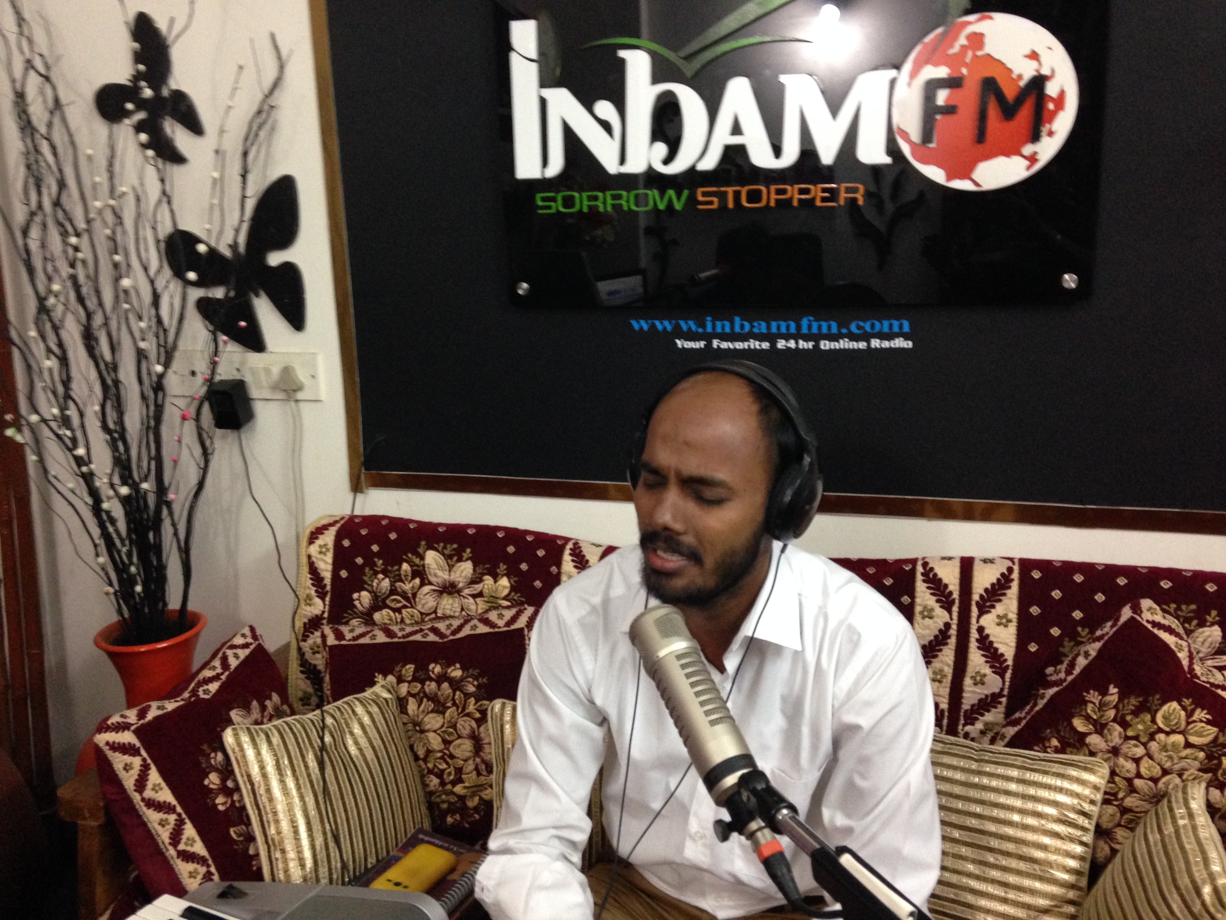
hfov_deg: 55.4
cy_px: 460
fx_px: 1169
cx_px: 613
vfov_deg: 42.9
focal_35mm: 33
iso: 320
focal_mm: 4.12
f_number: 2.4
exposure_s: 1/20
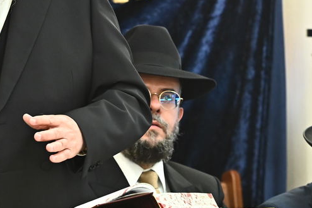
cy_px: 49
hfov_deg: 5.4
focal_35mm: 382
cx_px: 182
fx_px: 3307
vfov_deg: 3.6
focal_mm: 135
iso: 3200
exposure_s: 1/200
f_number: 5
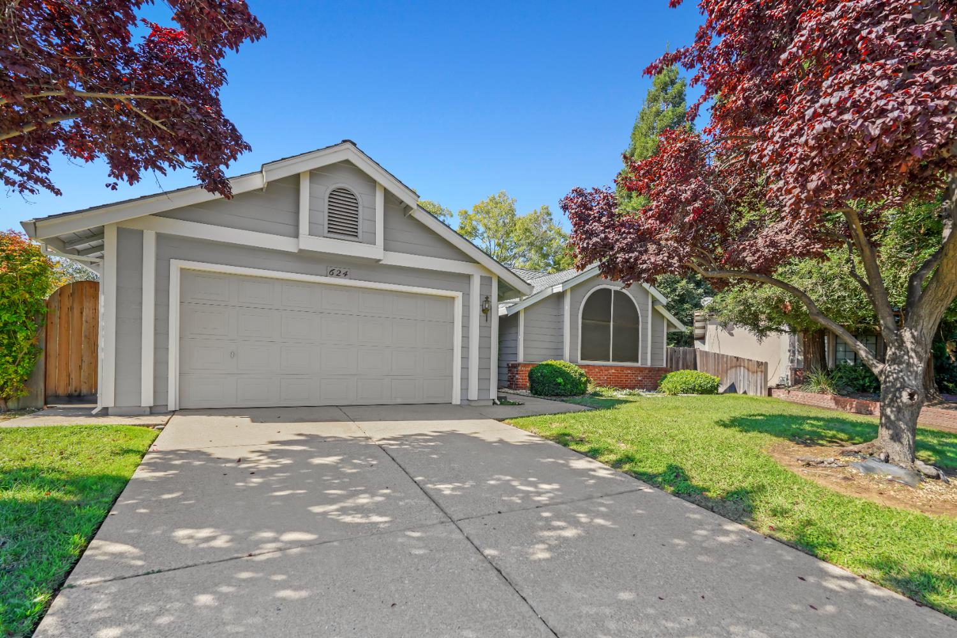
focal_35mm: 16
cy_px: 319
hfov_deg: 96.7
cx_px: 478
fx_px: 425
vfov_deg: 73.7
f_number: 5.6
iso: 100
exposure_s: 1/60
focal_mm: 16
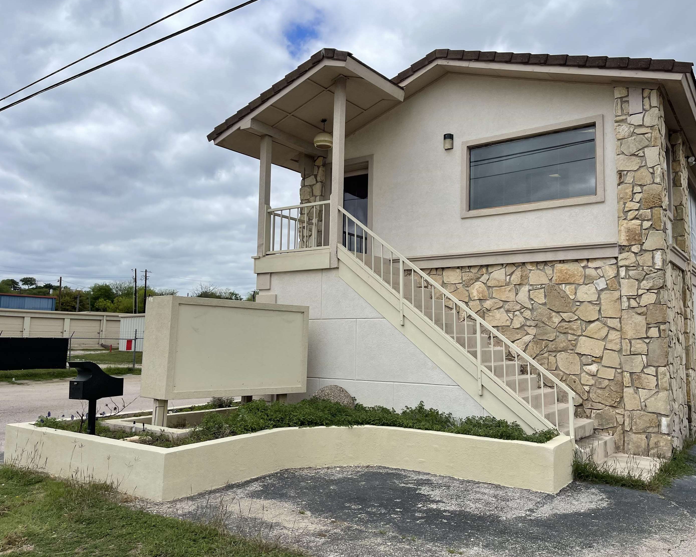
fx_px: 556
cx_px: 381
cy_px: 274
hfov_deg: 63.9
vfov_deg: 53.2
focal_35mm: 27
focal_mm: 5.1
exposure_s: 1/4717
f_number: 1.6
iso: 32
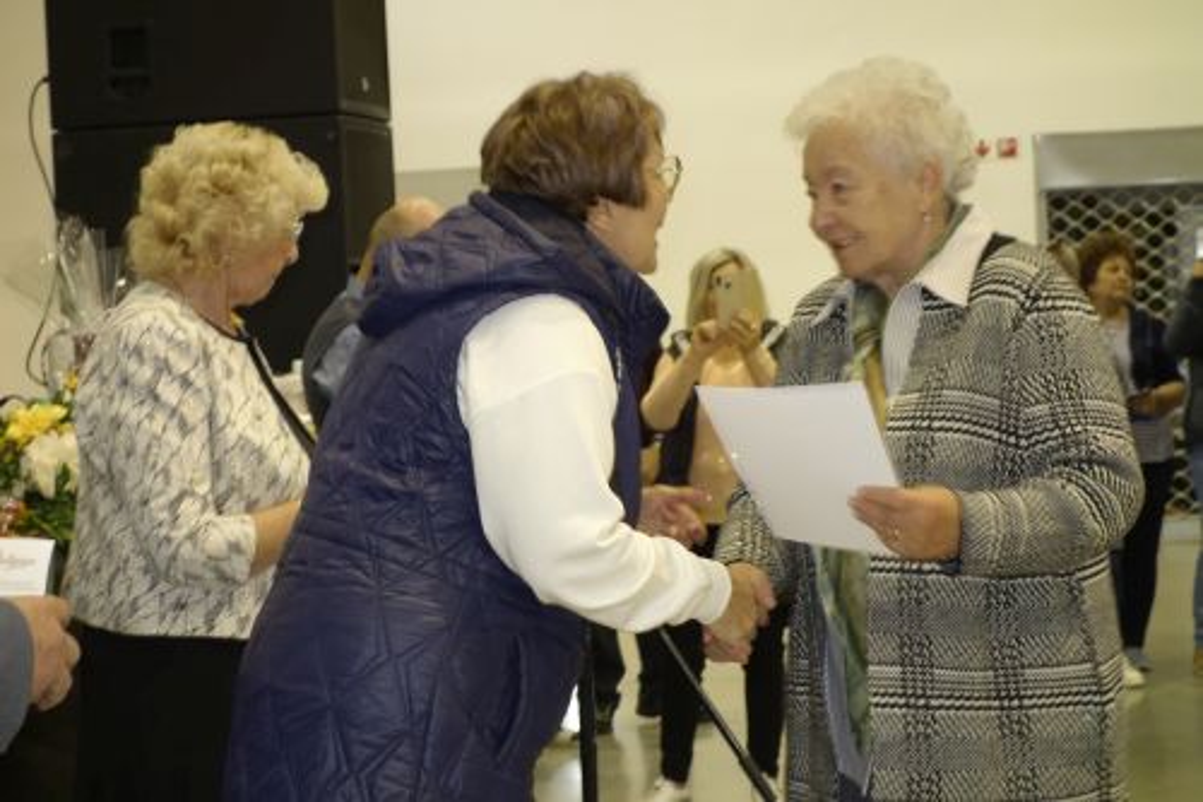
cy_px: 401
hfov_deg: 20.4
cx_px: 602
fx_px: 3340
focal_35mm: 100
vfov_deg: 13.7
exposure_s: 1/30
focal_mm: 37.1
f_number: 4.9
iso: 800
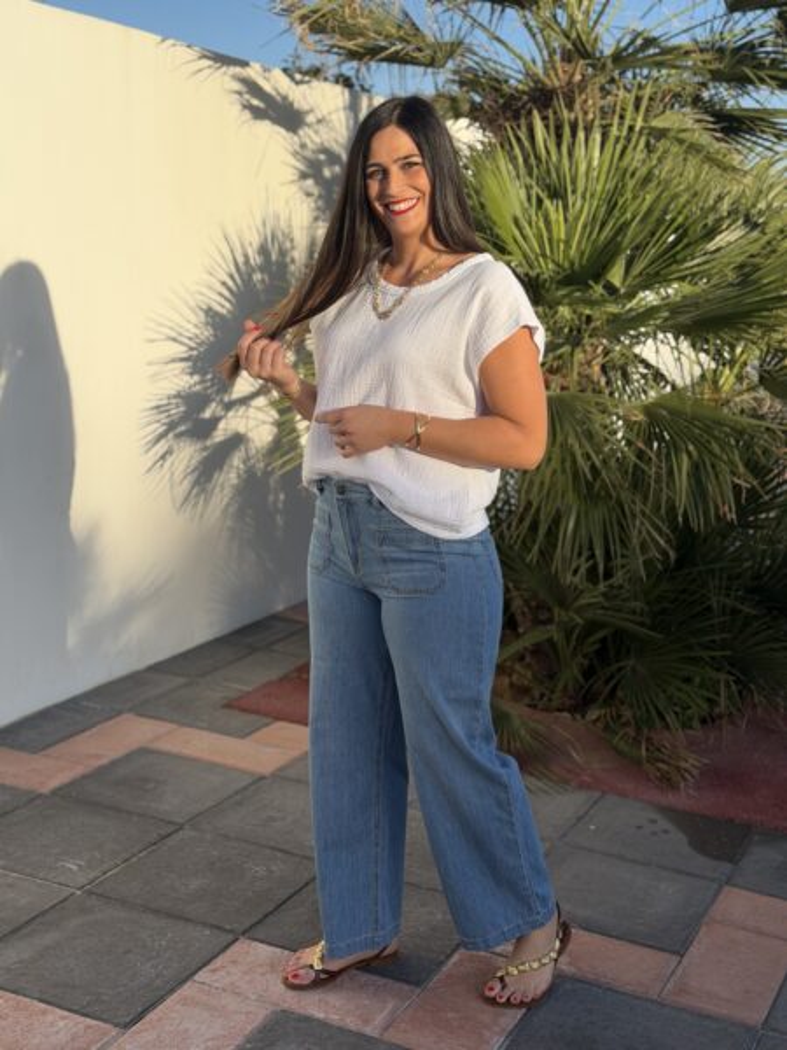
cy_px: 525
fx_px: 1455
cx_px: 394
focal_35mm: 48
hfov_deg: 30.3
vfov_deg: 39.7
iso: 64
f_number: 1.78
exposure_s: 1/3226
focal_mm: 6.76
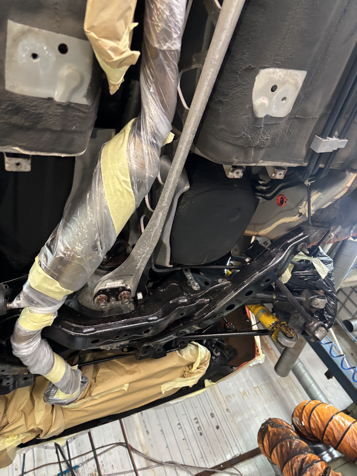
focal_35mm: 26
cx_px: 178
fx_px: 358
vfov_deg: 67.3
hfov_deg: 53.1
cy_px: 238
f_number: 1.6
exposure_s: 1/33
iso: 400
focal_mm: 5.96
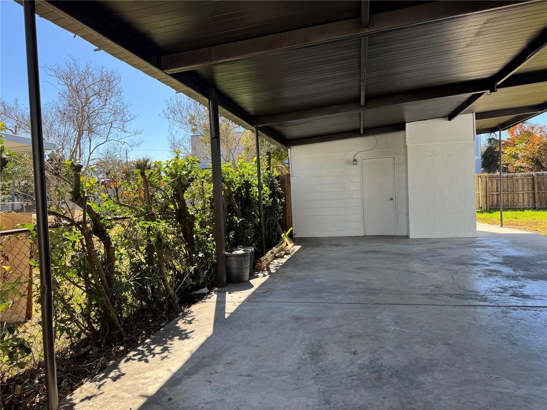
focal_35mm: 24
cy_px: 205
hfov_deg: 71.6
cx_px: 274
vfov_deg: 56.8
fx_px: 379
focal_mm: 6.76
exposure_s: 1/888
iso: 80
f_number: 1.78
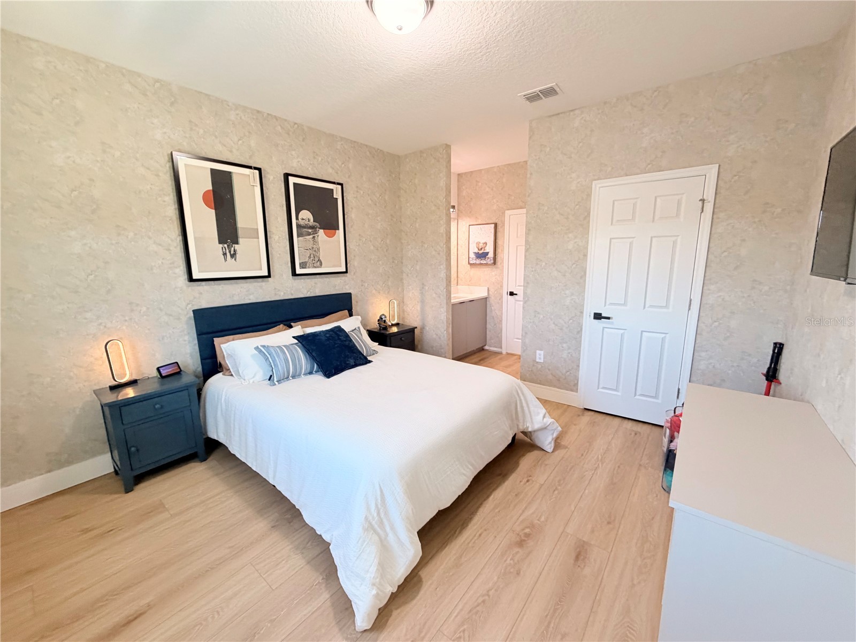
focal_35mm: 14
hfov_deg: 102.1
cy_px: 321
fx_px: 346
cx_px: 428
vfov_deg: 85.7
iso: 250
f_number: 2.2
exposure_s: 1/120
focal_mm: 2.22
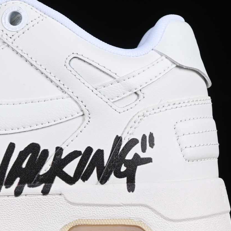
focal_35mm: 213
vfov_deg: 8.2
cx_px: -38
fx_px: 1608
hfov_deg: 8.1
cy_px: 99
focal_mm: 50
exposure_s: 1/80
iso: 160
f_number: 8
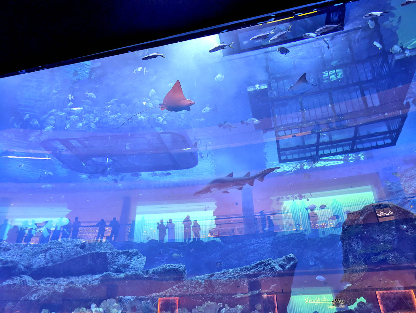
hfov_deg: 69.4
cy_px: 156
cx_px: 208
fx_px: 301
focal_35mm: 25
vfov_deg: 54.9
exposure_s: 1/100
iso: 194
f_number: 1.89
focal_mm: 5.43
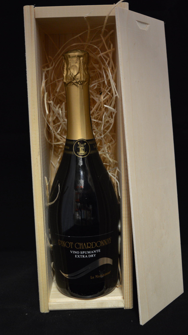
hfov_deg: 27.1
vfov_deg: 46.4
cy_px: 168
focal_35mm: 44
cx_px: 102
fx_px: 390
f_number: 4.2
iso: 800
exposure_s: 1/15
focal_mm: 28
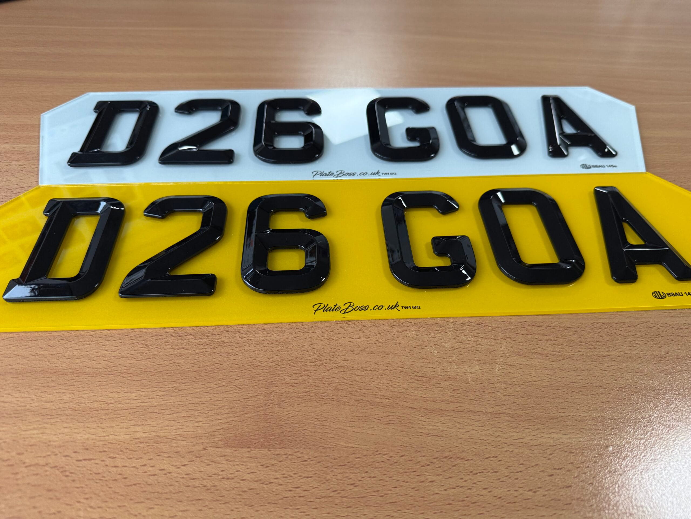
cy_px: 260
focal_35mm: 24
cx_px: 346
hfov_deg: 71.6
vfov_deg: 56.8
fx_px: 479
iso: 160
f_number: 1.78
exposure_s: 1/100
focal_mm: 6.76
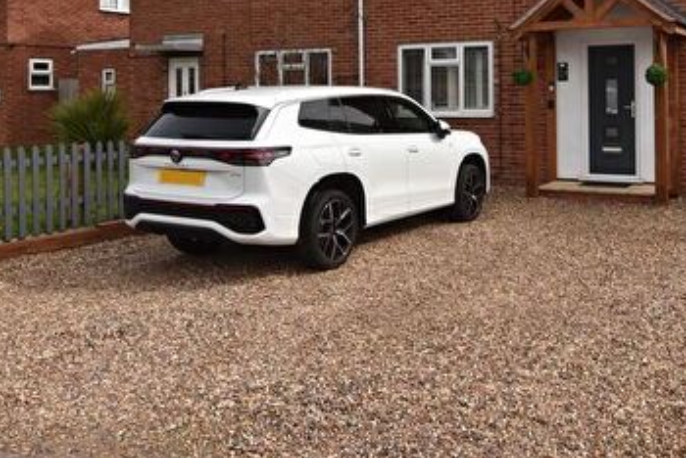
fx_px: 744
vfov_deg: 33.1
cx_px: 459
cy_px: 75
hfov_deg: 48.7
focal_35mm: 39
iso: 100
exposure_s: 1/200
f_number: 9
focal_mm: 13
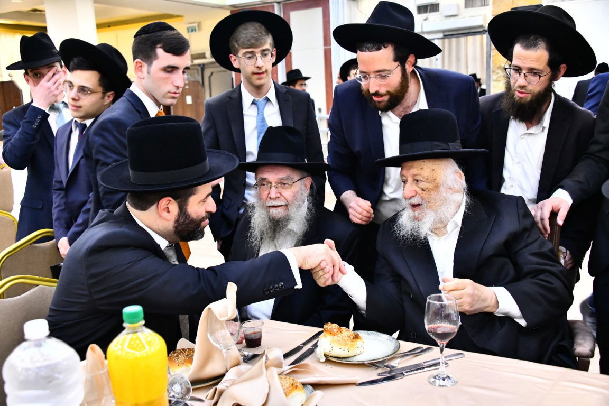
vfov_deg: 36.9
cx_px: 304
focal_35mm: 36
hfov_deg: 53.1
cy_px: 203
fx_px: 609
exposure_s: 1/125
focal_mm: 36
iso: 4000
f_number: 5.6
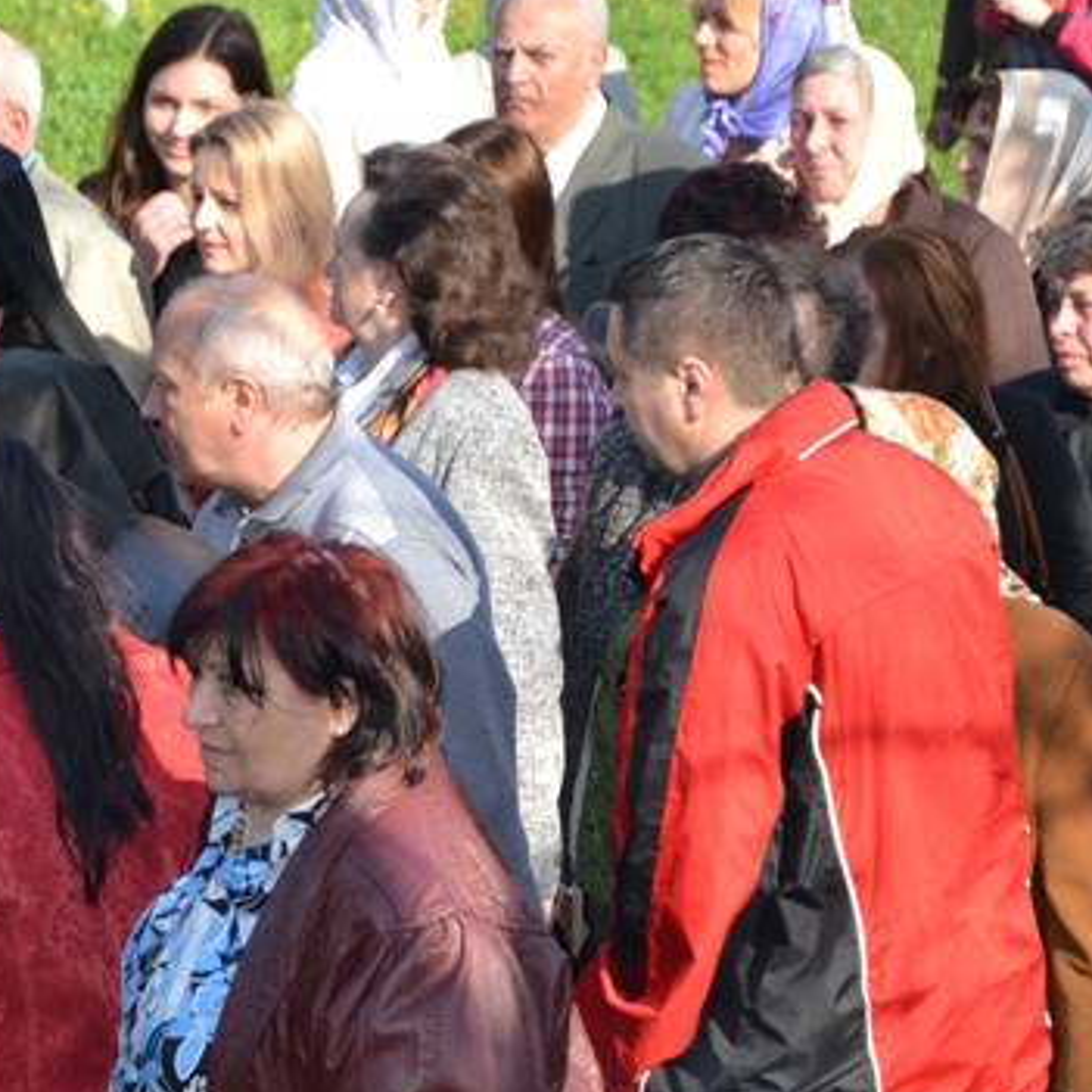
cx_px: 103
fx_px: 6567
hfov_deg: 9.5
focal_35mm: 184
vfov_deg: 9.5
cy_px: 610
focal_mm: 66
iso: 100
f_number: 5.6
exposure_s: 1/125
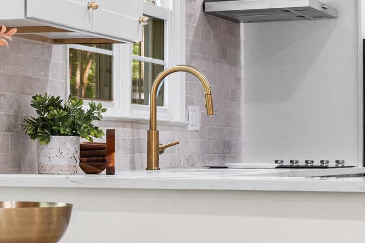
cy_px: 137
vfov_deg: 8.9
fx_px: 1561
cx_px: 101
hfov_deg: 13.3
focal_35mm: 154
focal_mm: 50
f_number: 8
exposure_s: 1/320
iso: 800
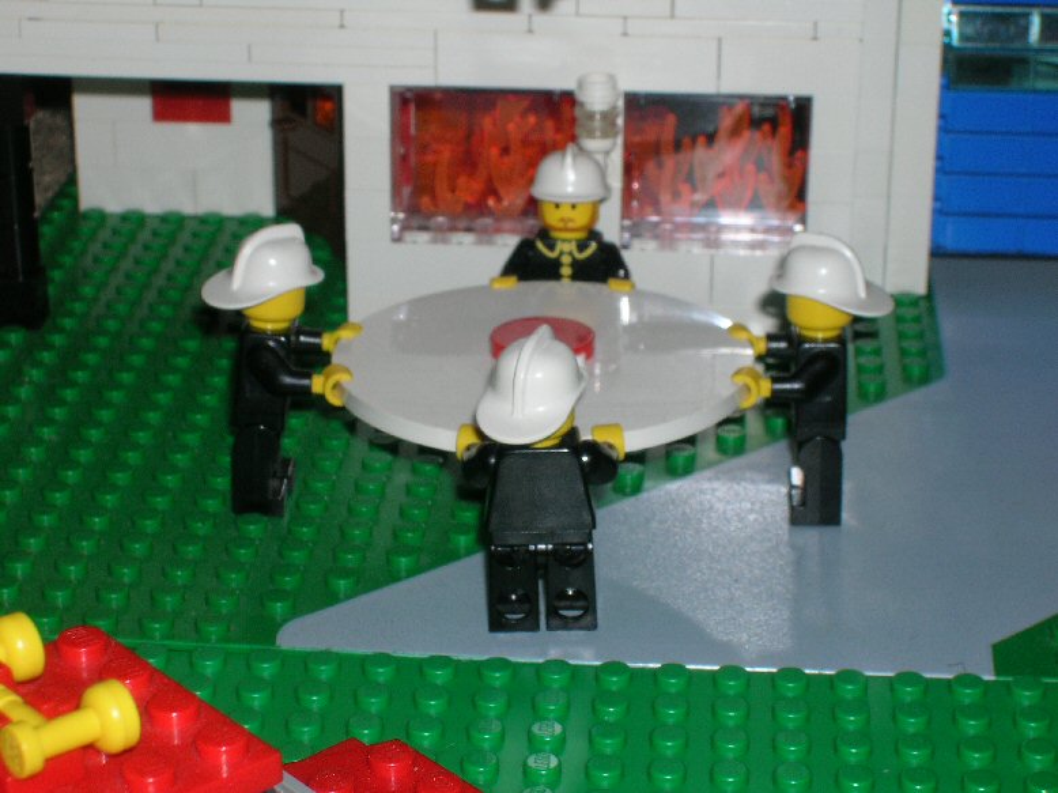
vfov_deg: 16.4
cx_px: 529
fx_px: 2750
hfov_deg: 21.8
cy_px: 396
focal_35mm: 90
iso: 50
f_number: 7.6
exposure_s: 1/60.1
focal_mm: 15
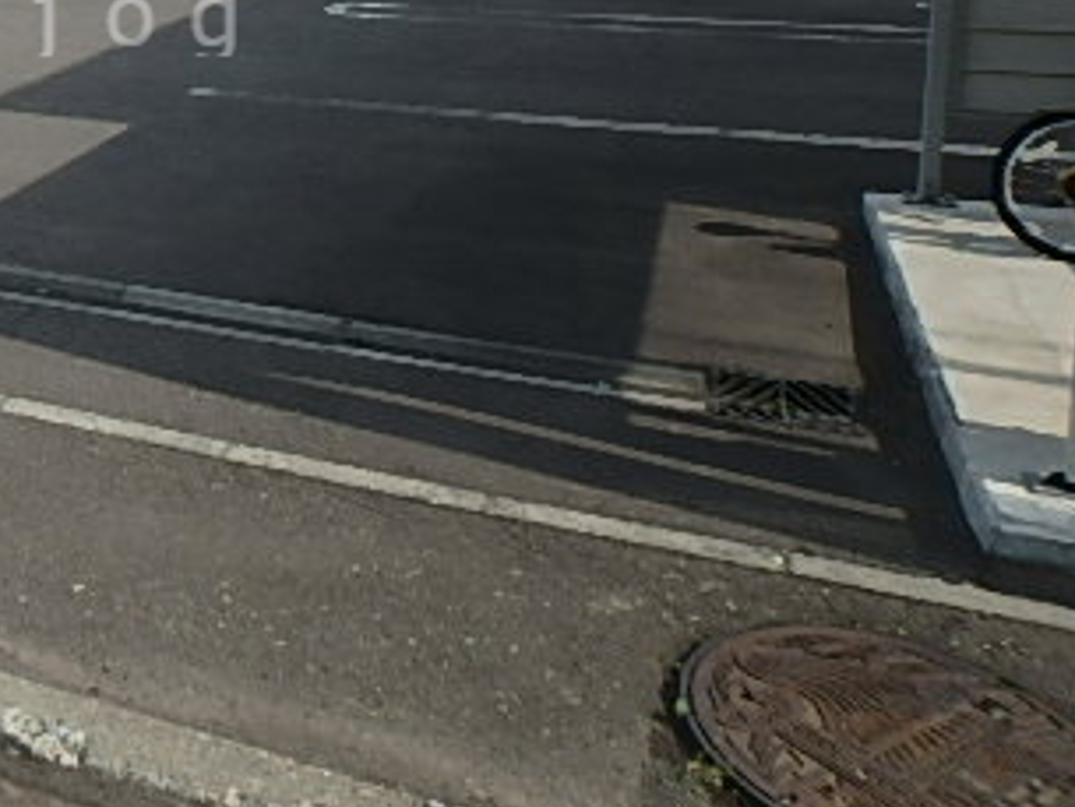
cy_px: 14
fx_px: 1367
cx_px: 14
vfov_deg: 30.7
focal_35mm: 44
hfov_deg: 38.4
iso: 125
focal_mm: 3.7
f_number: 6
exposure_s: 1/400
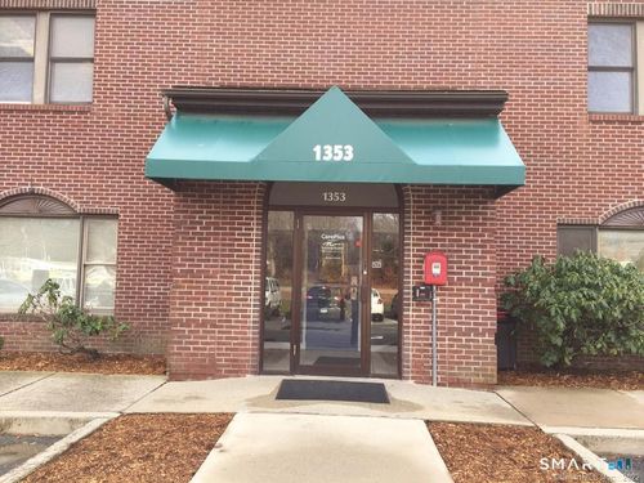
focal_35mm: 29
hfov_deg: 61.7
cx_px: 322
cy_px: 242
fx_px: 540
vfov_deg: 48.2
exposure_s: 1/235
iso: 32
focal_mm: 4.15
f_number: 2.2
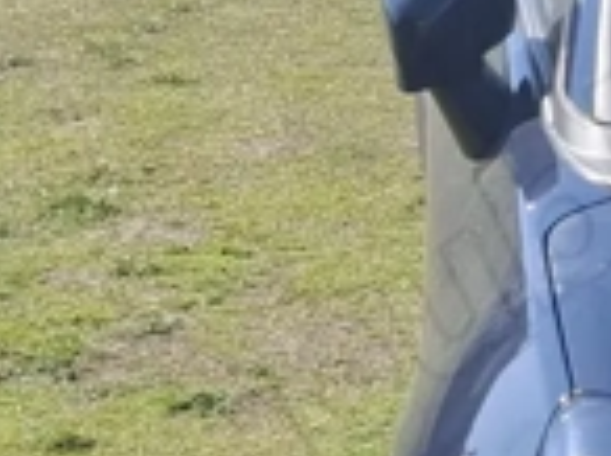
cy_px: 192
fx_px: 2784
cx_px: 1201
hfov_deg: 11.4
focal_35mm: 158
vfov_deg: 9.4
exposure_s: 1/1887
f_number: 1.8
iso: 50
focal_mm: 5.54
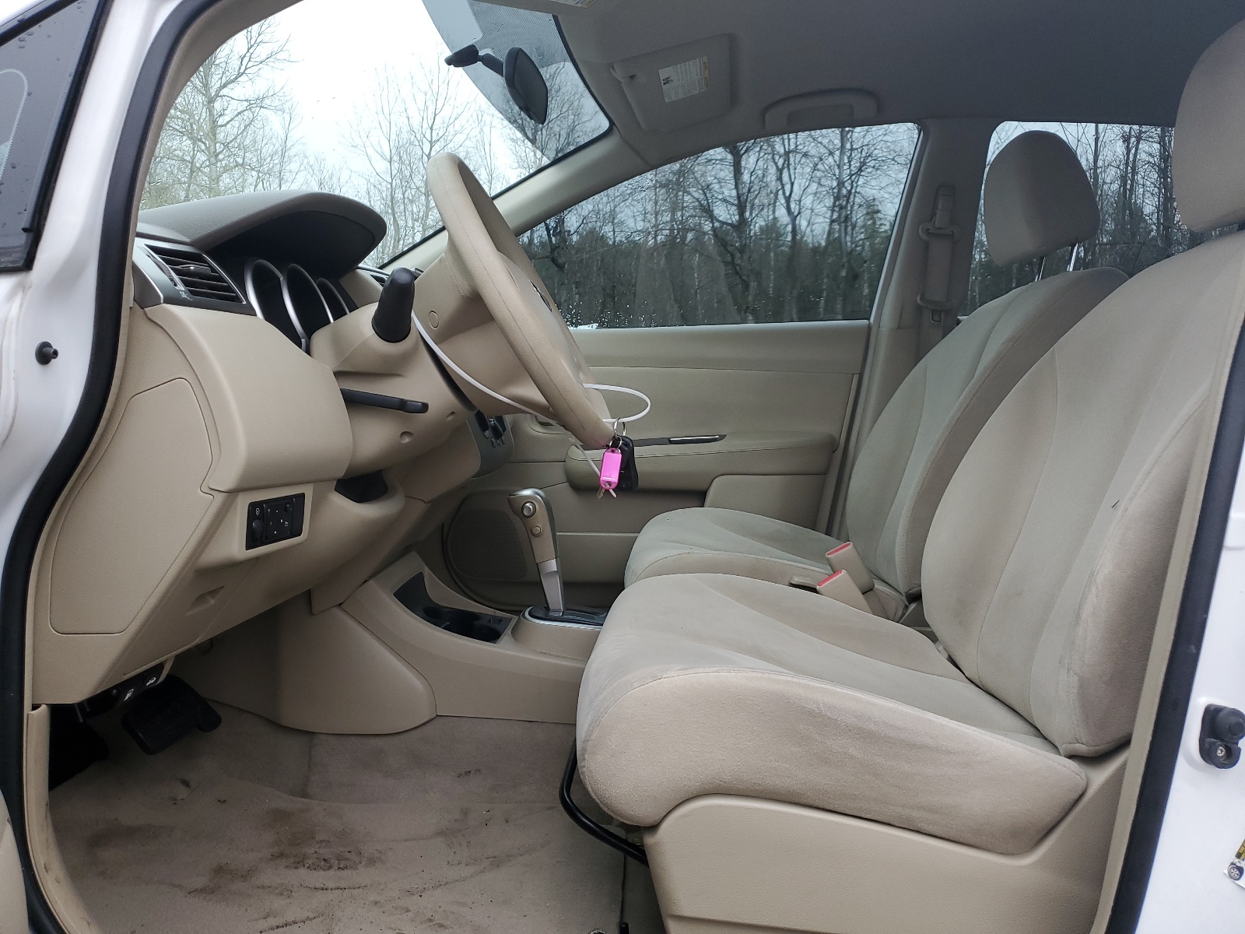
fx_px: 935
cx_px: 622
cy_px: 467
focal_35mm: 26
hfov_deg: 67.3
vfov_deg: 53.1
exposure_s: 1/120
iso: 65
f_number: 1.5
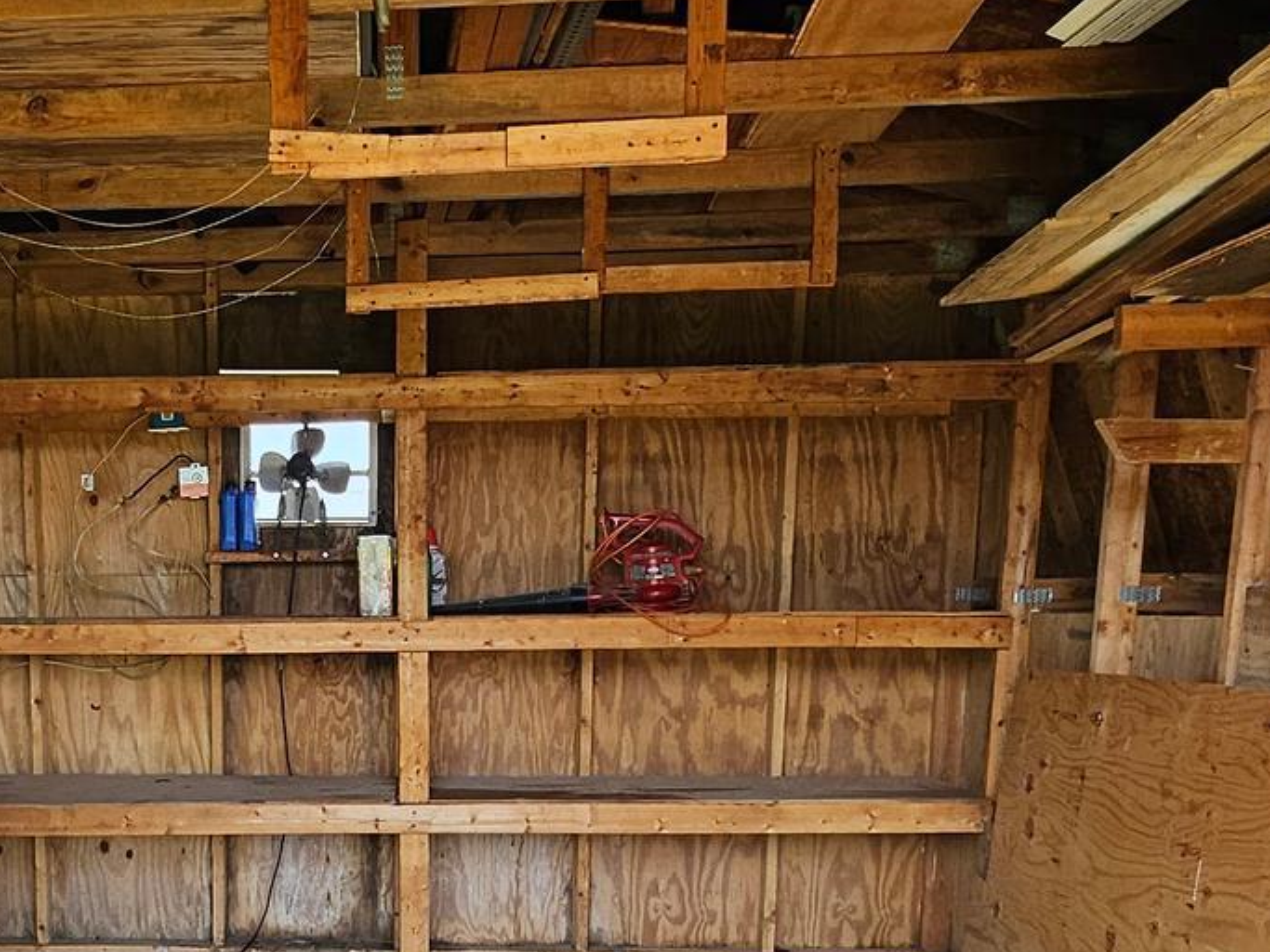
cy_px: 788
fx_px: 1431
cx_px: 316
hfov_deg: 46.2
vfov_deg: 35.4
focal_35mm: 39
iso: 50
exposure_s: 1/120
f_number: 2.2
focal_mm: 1.74
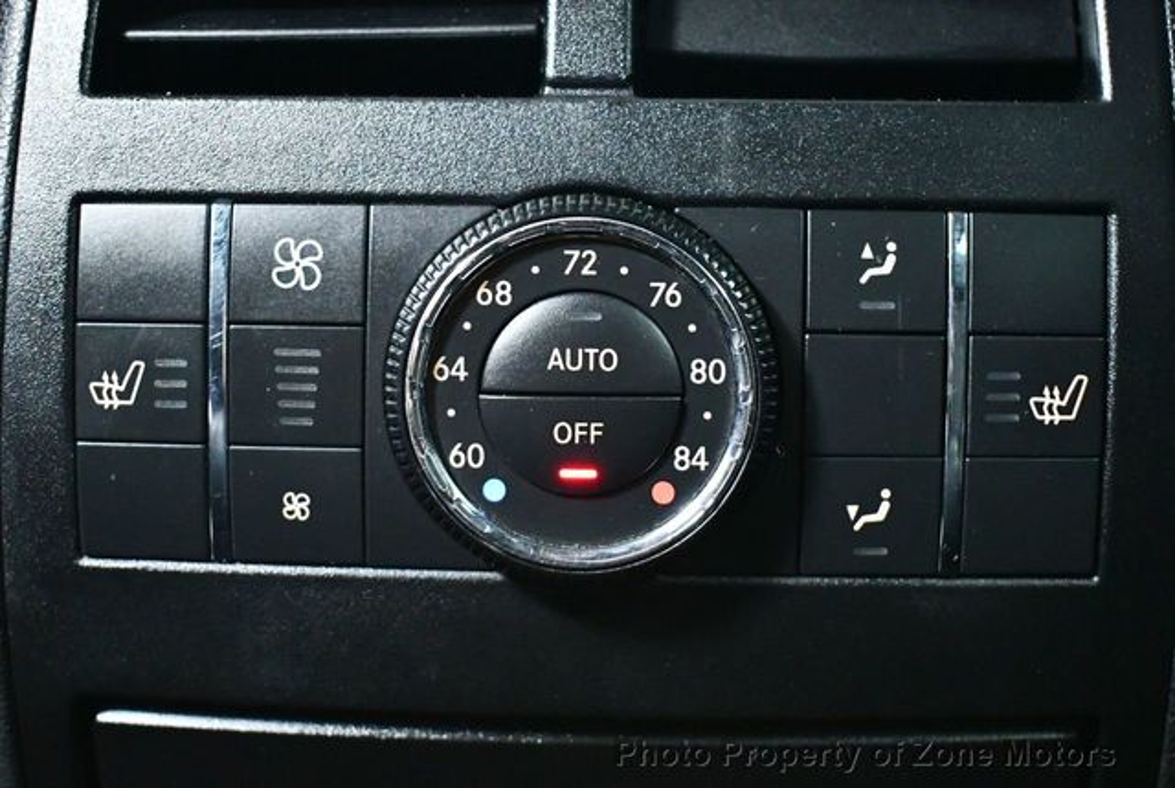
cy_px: 394
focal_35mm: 50
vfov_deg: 27.1
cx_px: 588
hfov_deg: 39.5
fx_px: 1635
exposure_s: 1/60
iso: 11400
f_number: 4
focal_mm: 25
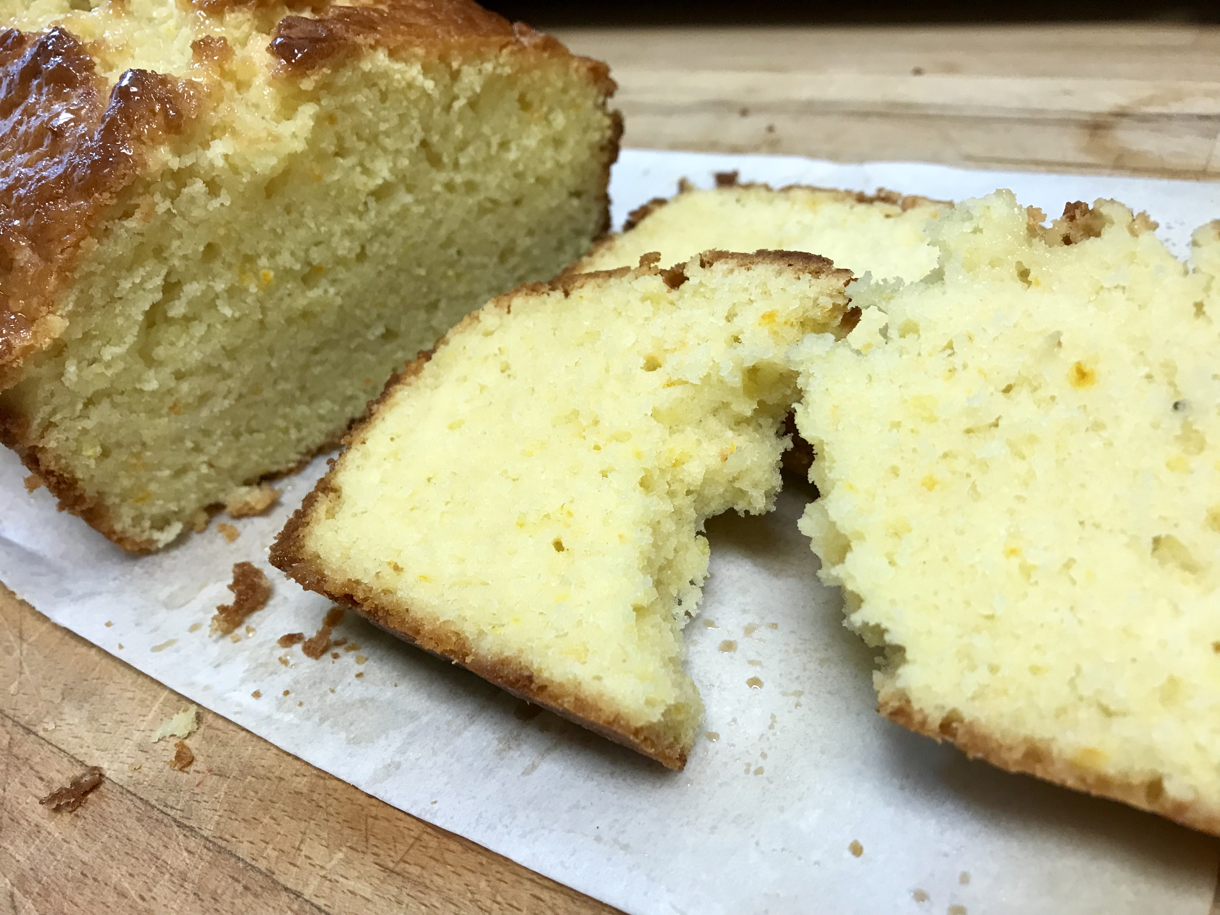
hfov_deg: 63.4
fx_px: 987
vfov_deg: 49.7
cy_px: 458
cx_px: 610
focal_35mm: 28
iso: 32
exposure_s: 1/24
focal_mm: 3.99
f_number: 1.8
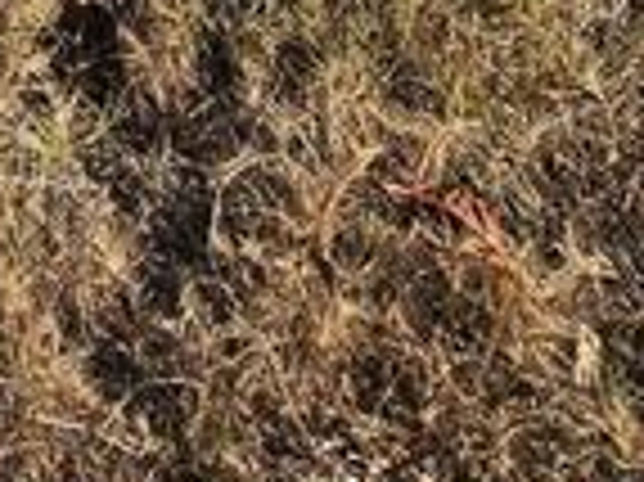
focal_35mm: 93
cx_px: -360
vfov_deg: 10.7
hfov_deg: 18.4
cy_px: -969
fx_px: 1729
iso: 50
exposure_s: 1/2175
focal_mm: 2.2
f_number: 2.2
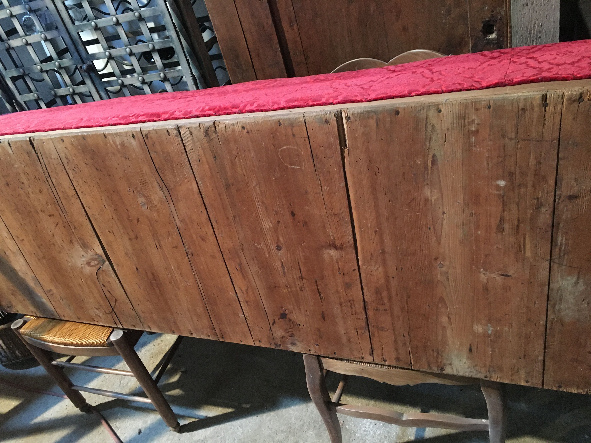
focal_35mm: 29
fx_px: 495
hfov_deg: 61.7
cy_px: 222
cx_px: 296
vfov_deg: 48.2
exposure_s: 1/17
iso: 400
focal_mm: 4.15
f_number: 2.2
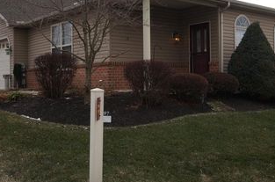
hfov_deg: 41.1
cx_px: 156
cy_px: 74
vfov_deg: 27.9
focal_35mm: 48
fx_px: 366
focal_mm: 20
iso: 100
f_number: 9
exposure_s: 1/100
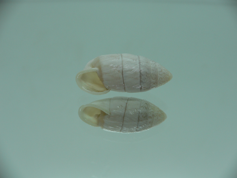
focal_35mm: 35
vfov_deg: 40.7
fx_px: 240
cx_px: 118
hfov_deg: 52.6
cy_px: 89
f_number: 2.8
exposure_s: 1/80
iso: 80
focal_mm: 4.6
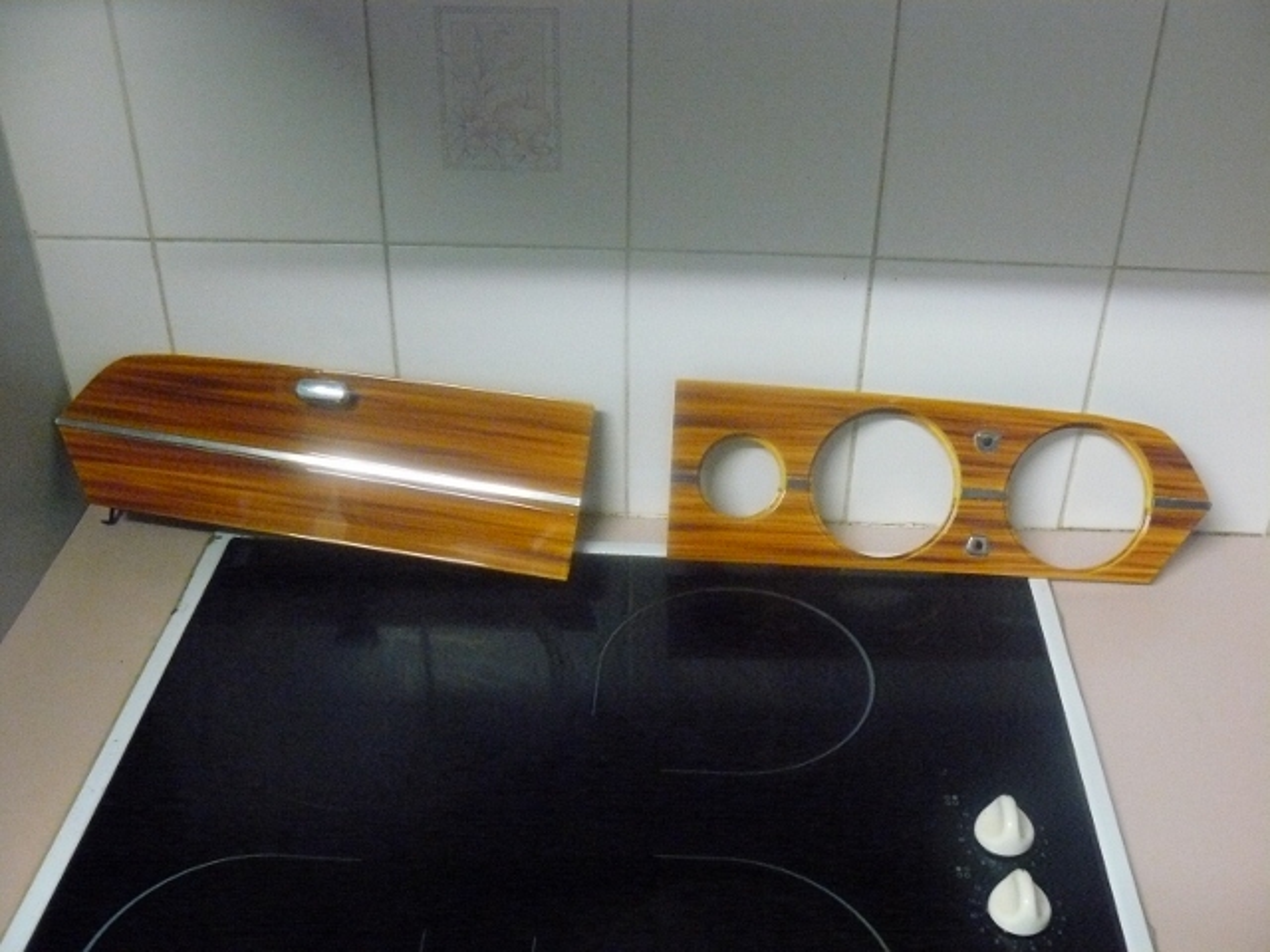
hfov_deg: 51.4
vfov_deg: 39.7
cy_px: 476
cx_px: 635
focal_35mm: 36
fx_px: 1321
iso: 800
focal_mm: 6
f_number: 2.8
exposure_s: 1/20
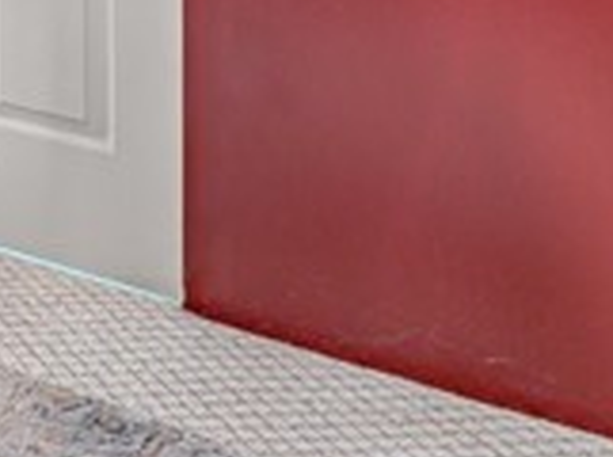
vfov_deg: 16.0
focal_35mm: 78
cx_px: -758
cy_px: -368
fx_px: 1378
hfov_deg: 16.0
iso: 50
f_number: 11
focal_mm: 12
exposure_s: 1/2
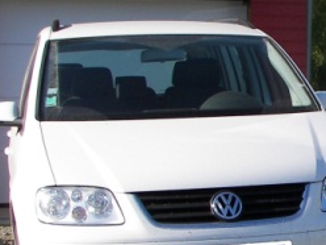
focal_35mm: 106
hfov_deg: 17.8
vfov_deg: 14.0
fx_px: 998
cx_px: 378
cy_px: 132
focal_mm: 6
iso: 50
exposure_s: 1/640
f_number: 2.8
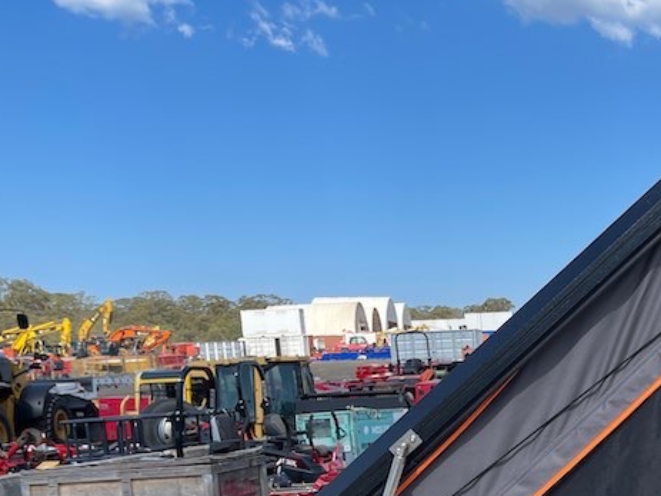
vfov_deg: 25.9
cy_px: 477
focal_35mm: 54
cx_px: 671
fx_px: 1031
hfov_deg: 32.5
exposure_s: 1/2336
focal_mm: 5.1
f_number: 1.6
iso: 32
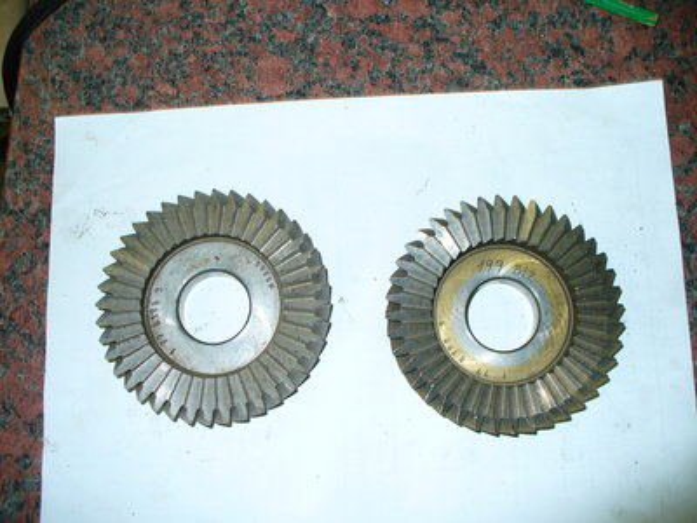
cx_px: 348
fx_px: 745
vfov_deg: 38.7
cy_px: 262
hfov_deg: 50.1
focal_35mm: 37
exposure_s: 1/30
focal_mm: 6.1
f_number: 2.8
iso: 100
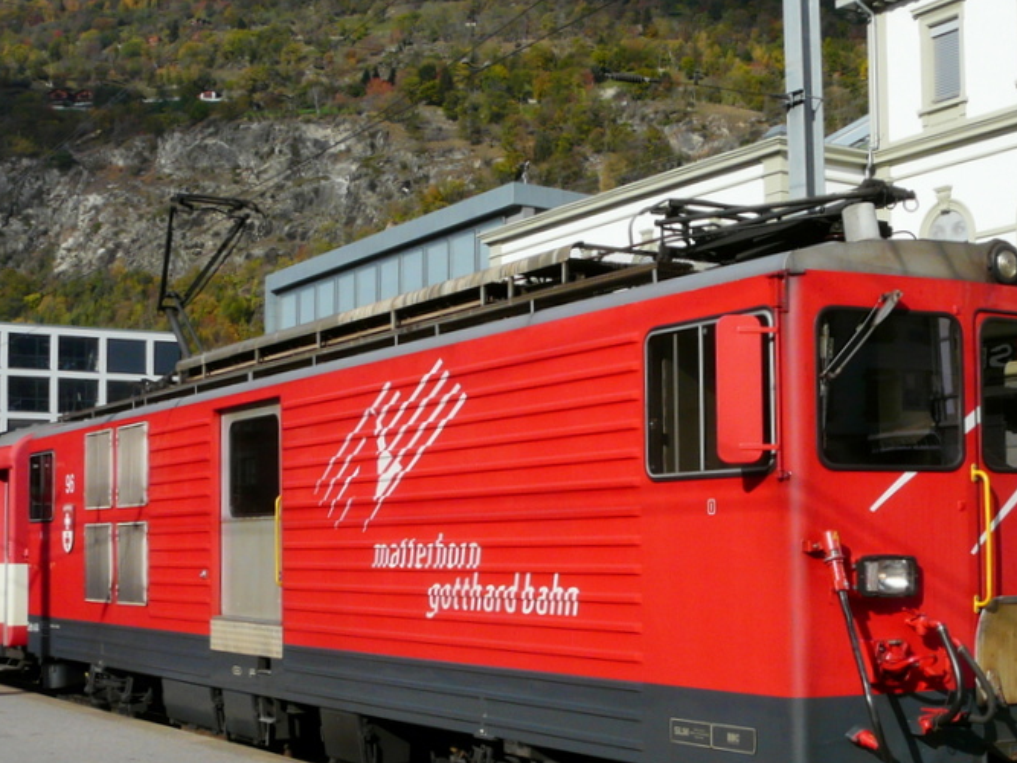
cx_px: 697
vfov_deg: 27.0
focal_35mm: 54
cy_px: 459
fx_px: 1586
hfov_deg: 35.1
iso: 100
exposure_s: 1/400
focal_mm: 5.9
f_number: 7.1
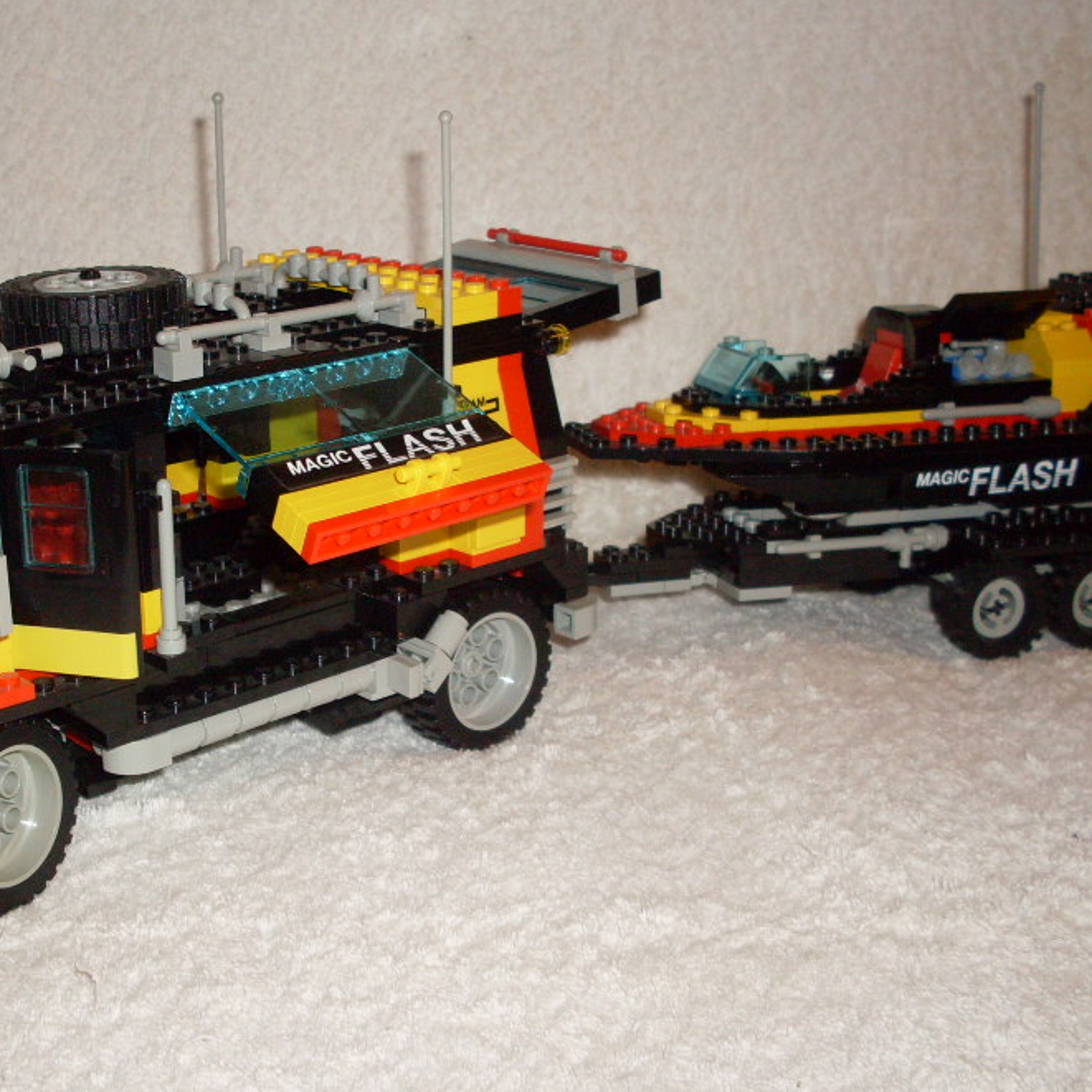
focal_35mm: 52
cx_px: 416
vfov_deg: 32.8
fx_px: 1856
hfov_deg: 32.6
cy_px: 535
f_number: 2.8
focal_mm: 6.3
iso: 100
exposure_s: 1/45
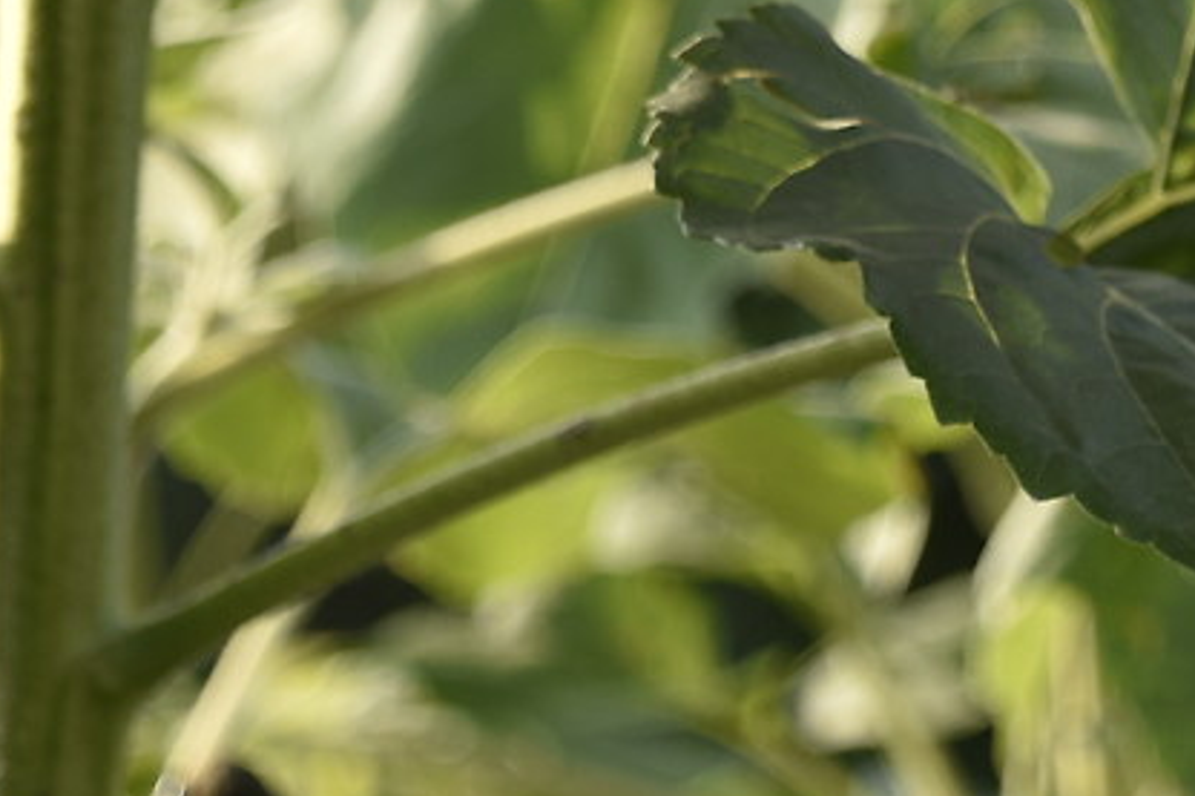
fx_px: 11115
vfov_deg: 4.0
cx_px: -1184
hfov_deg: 6.0
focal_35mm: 335
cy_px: -1277
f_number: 3.5
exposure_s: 1/250
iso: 64
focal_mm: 58
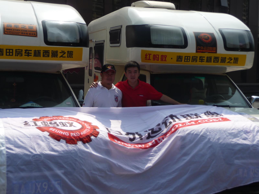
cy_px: 97
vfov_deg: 26.6
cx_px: 130
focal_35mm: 55
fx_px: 412
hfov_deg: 34.9
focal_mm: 9.3
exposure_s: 1/800
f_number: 4.3
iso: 100
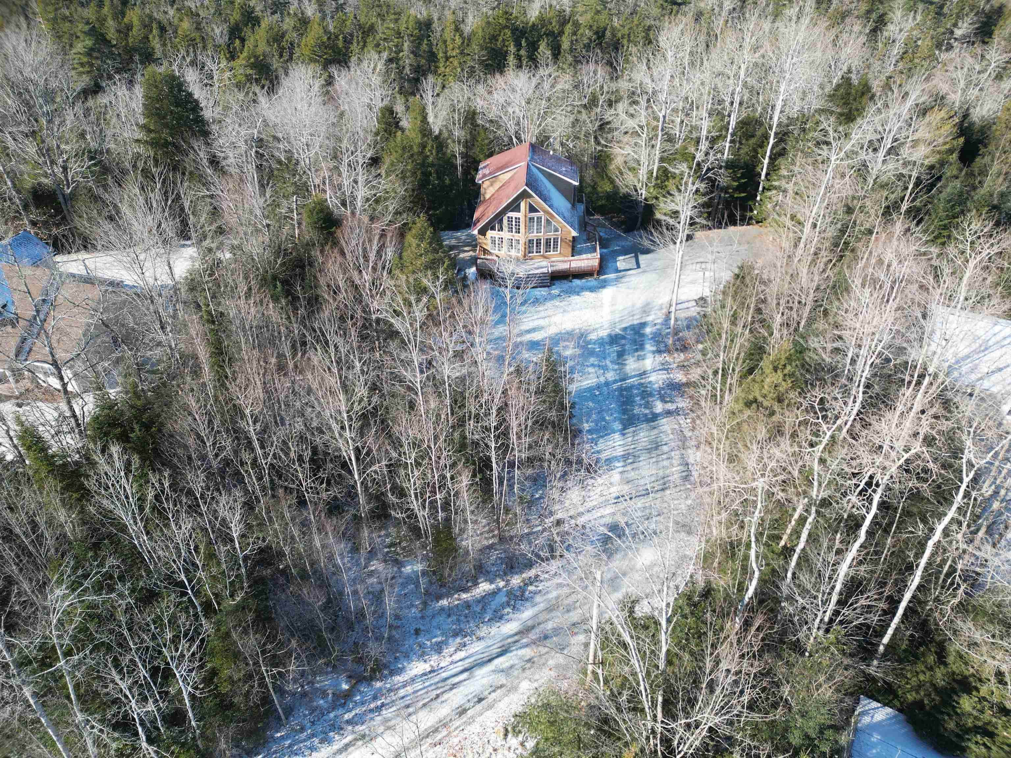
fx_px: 701
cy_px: 379
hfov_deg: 71.6
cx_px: 506
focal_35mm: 24
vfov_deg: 56.8
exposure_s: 1/1000
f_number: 1.7
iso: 140
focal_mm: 6.72
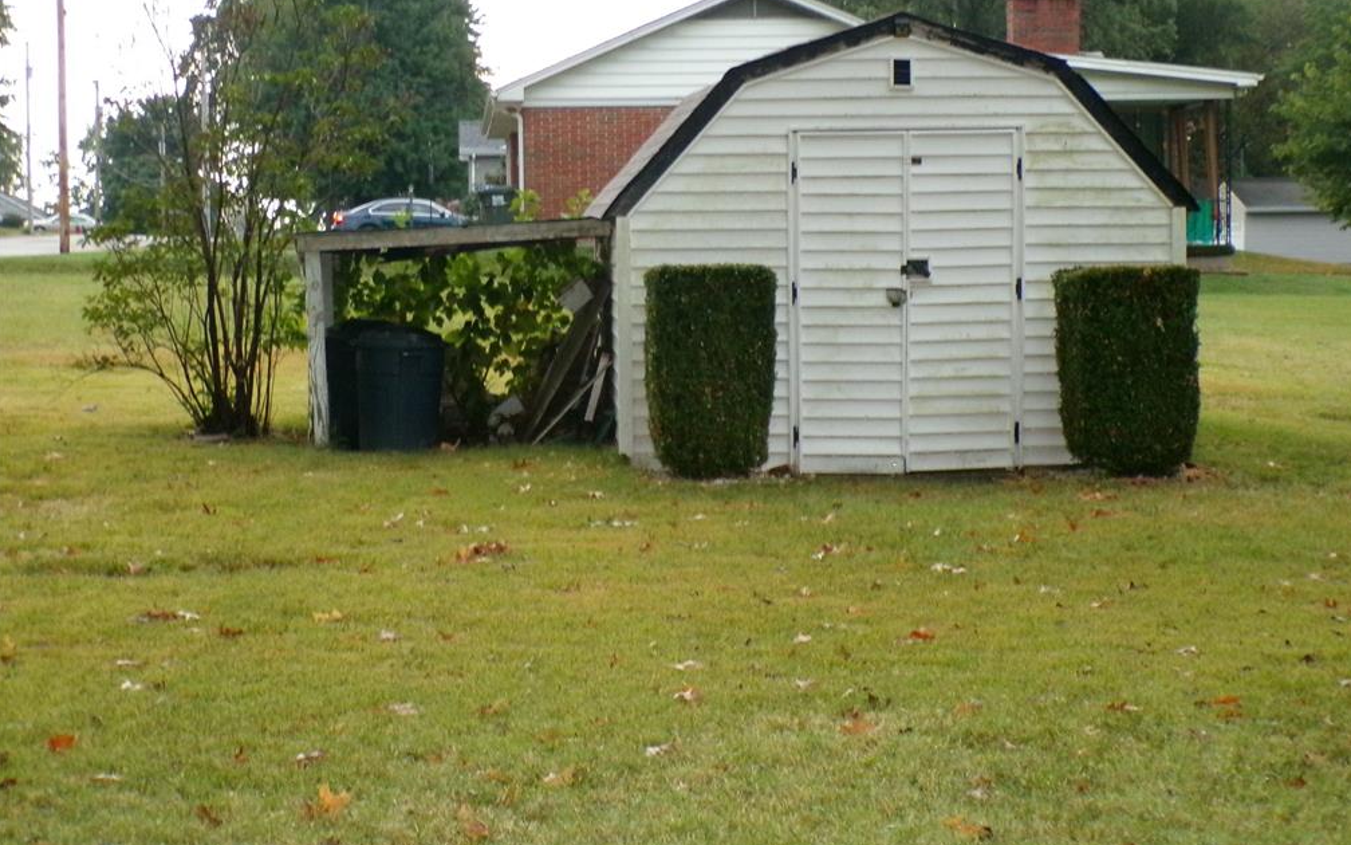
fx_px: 2577
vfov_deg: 18.6
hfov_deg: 29.4
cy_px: 392
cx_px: 682
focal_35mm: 70
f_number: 3.8
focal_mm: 11.6
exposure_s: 1/45
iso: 800
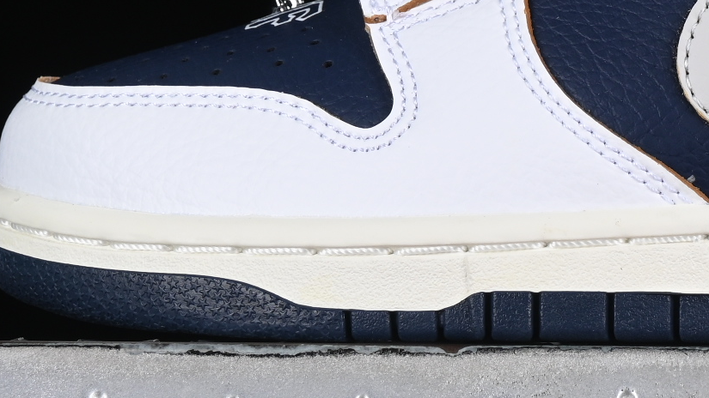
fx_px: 4982
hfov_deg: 8.1
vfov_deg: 4.6
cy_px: -153
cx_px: 773
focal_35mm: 265
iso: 160
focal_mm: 50
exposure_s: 1/80
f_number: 8
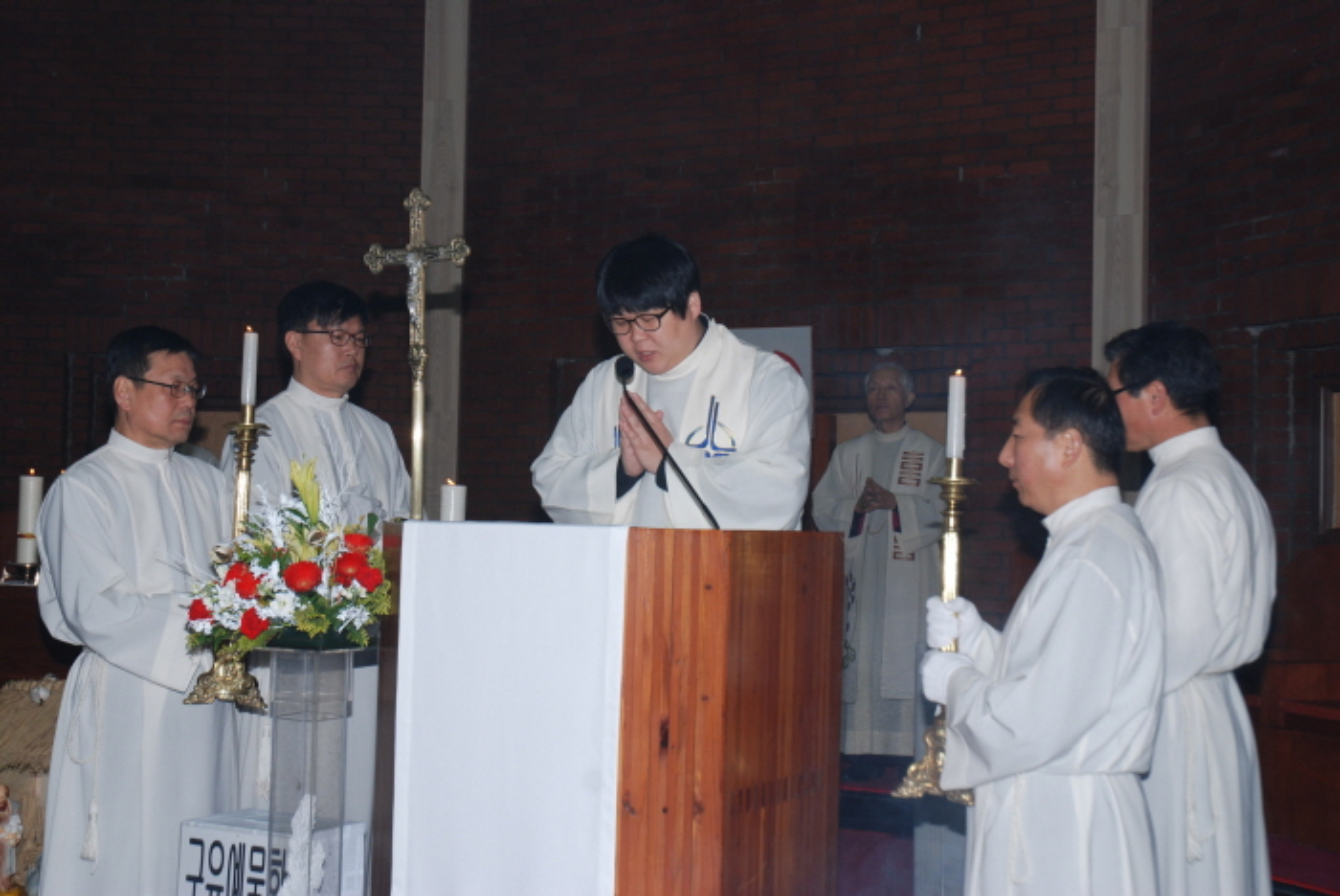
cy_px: 448
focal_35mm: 52
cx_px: 670
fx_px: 1956
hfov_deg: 37.8
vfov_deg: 25.8
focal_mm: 35
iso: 200
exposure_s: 1/60
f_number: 8
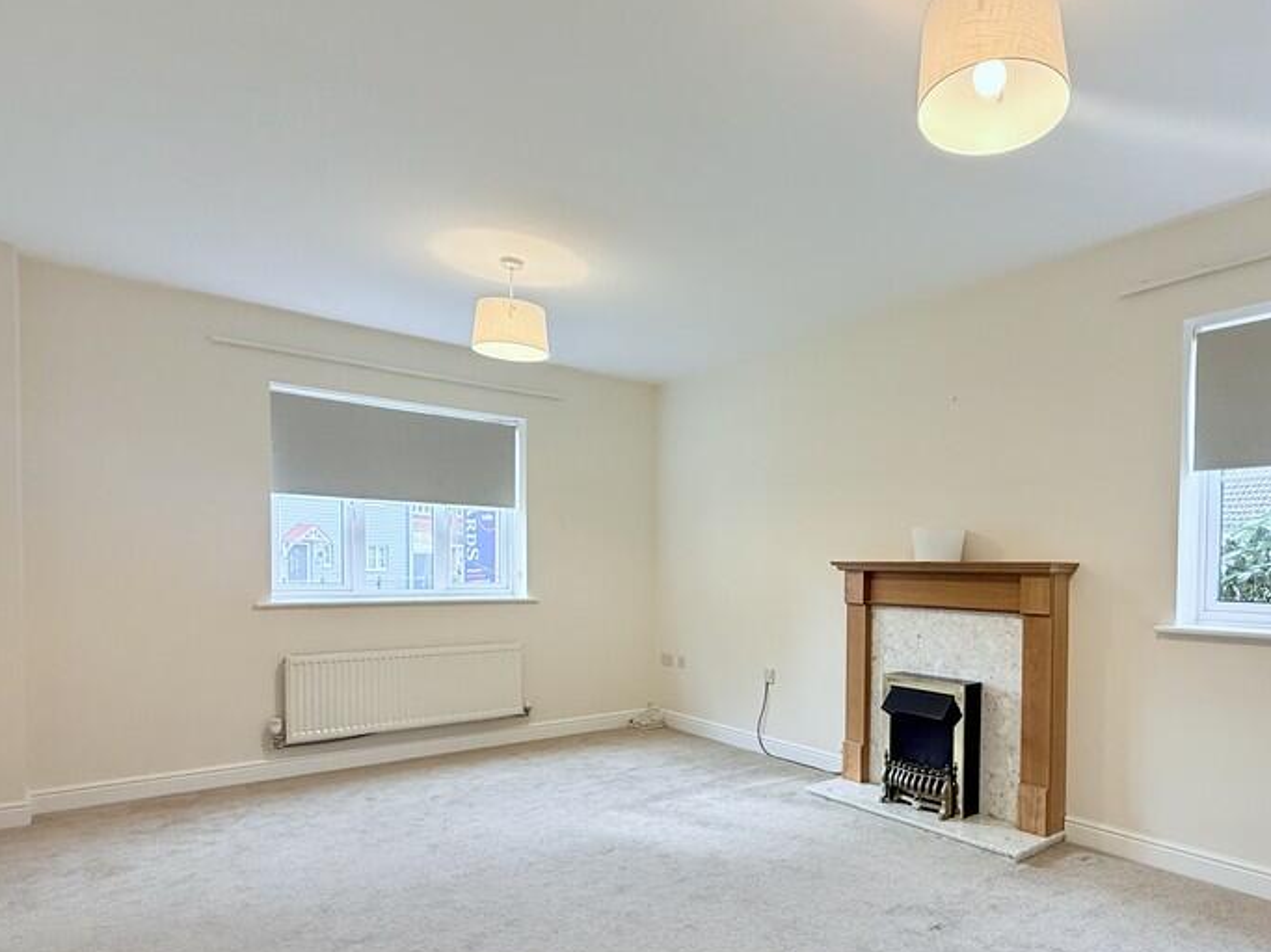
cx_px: 856
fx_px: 771
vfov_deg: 62.6
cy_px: 589
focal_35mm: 21
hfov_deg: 76.3
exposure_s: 1/100
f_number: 2.2
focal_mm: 2.22
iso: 160
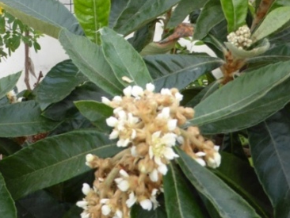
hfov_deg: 36.3
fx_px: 436
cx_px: 92
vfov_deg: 27.3
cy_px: 34
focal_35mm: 52
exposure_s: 1/80
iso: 100
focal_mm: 4.3
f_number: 3.3
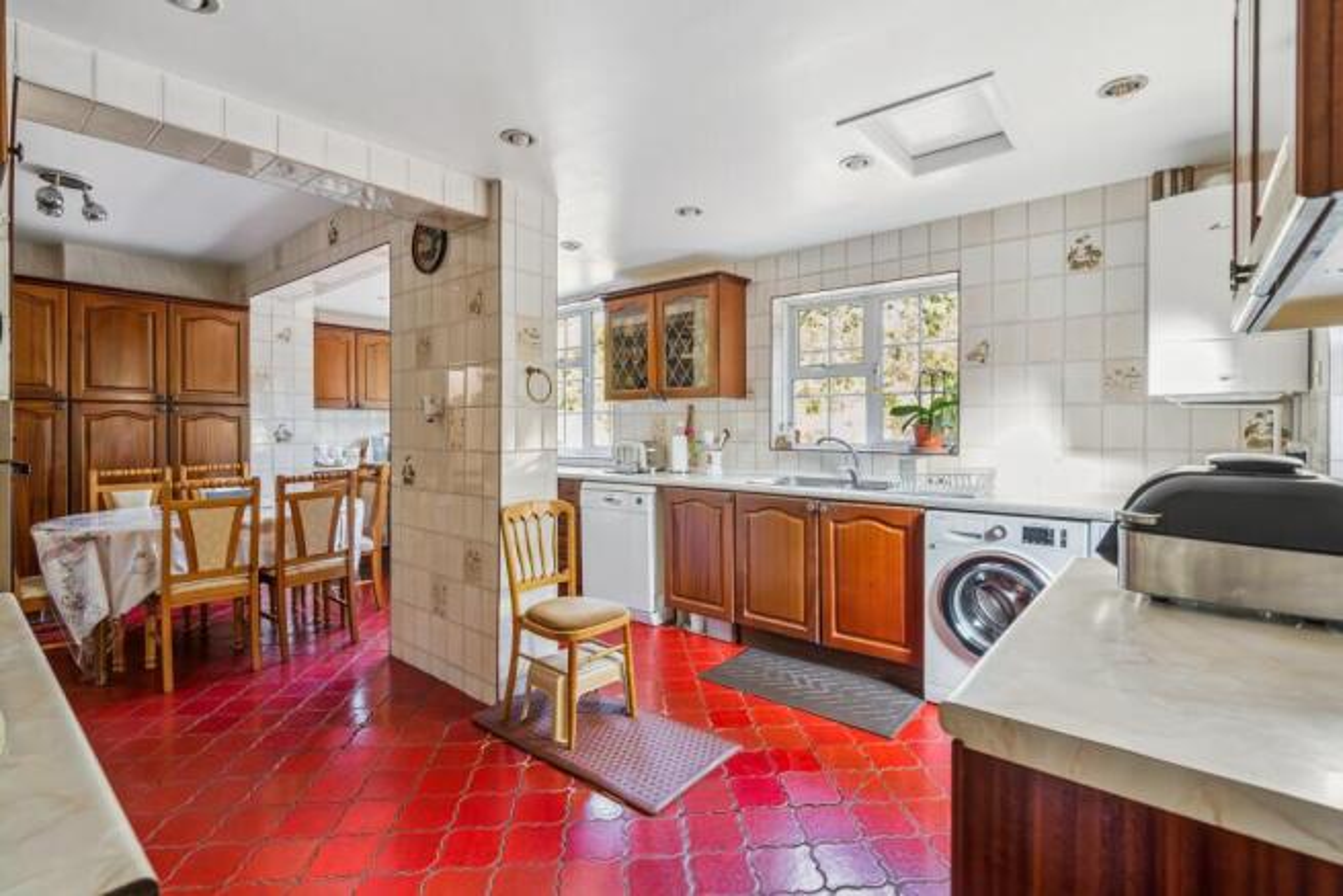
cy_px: 448
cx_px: 672
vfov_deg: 73.8
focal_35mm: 16
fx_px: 597
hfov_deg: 96.7
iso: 640
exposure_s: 1/8
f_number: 5.6
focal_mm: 16
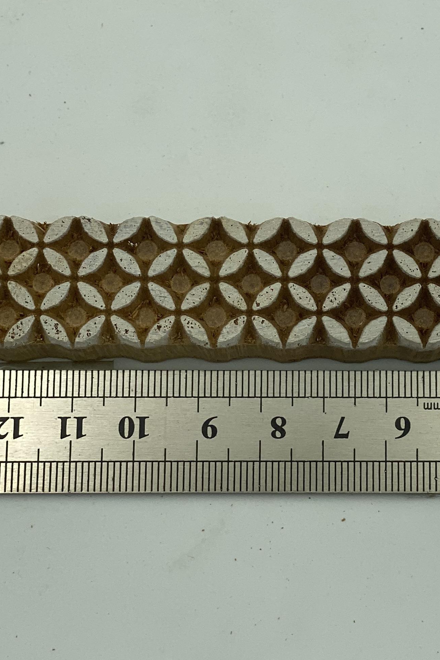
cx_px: 370
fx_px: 2053
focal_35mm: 112
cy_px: 89
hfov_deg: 12.2
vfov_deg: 18.0
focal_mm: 6
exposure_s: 1/856
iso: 20
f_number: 2
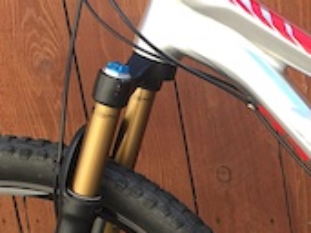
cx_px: 469
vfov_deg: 10.7
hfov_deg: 13.6
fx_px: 1221
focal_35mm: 136
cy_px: 288
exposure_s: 1/197
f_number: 2.2
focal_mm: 4.15
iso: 25
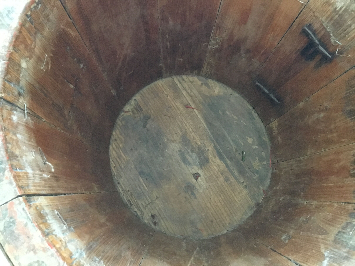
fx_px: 318
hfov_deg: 58.4
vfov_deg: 45.4
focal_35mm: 31
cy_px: 133
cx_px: 178
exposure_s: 1/17
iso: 400
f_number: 2.4
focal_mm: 3.3
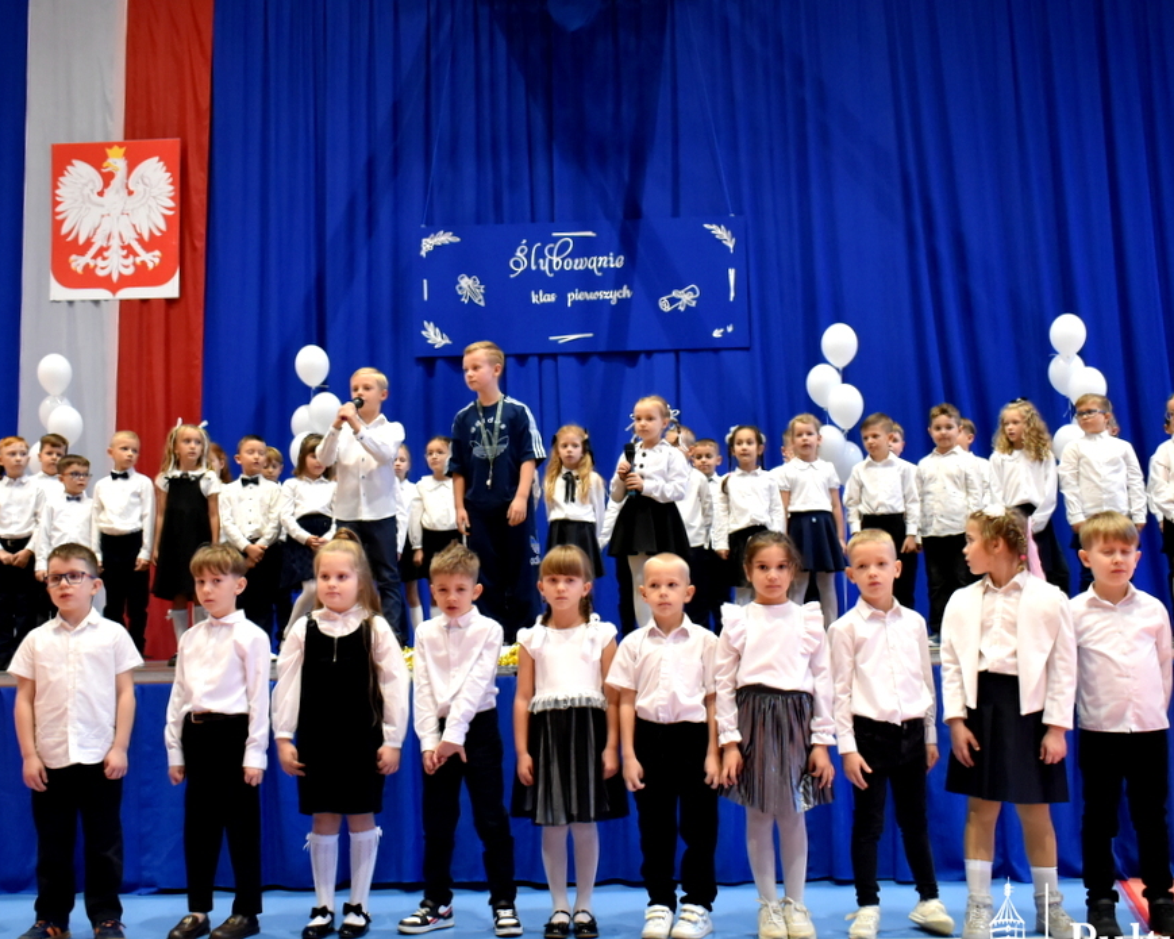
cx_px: 512
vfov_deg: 42.1
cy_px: 538
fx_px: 1216
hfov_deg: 51.4
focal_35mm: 35
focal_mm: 18
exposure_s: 1/60
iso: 1400
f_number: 3.5
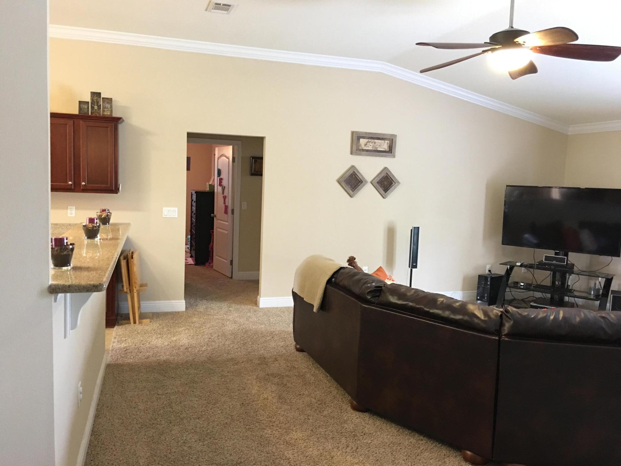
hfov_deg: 61.7
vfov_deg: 48.2
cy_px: 233
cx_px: 310
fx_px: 520
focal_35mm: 29
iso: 100
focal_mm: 4.15
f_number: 2.2
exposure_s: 1/15
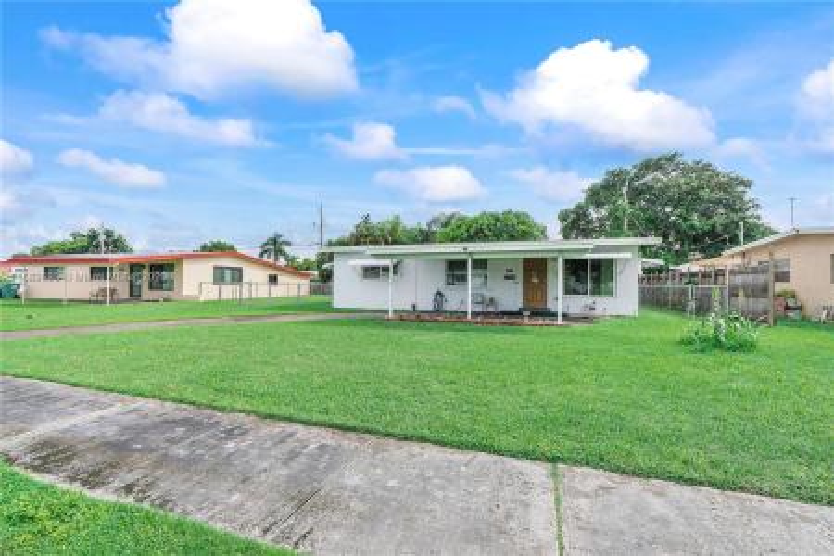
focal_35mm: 15
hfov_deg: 100.4
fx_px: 347
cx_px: 417
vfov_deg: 77.3
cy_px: 278
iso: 400
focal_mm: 10
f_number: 9
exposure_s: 1/640
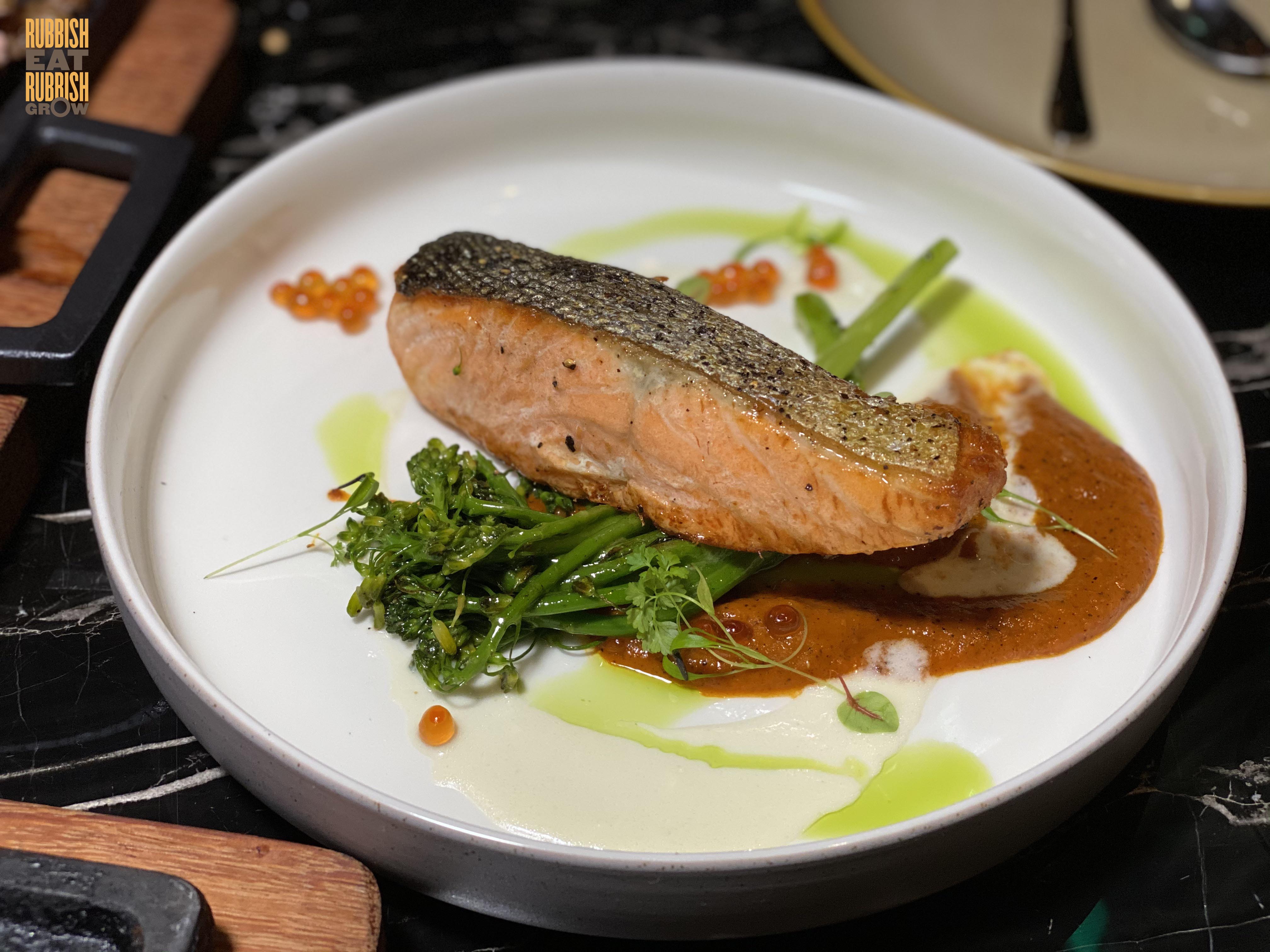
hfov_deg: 36.8
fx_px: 1908
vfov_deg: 28.0
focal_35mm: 52
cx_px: 635
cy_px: 476
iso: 125
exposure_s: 1/100
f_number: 2
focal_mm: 6
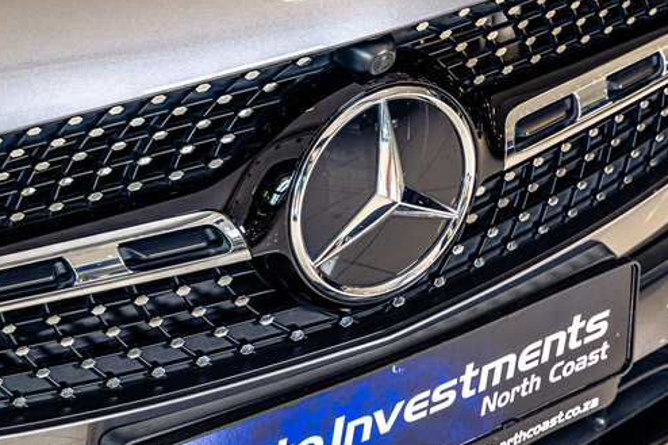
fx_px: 2115
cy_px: 166
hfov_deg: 17.9
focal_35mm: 114
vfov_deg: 12.0
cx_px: 374
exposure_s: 1/160
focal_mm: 55
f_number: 4
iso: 640
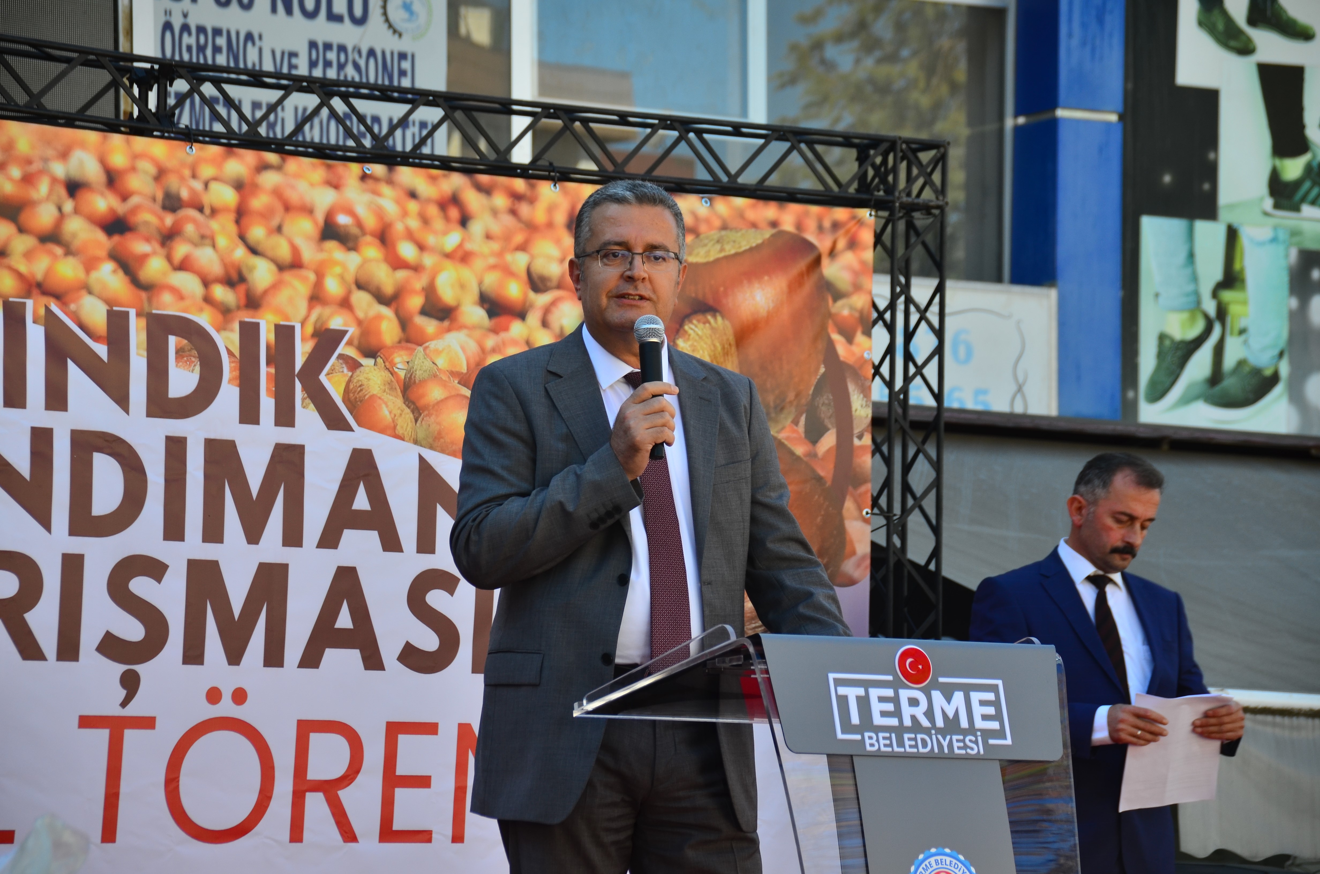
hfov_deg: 15.2
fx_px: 4940
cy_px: 437
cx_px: 660
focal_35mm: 135
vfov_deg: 10.1
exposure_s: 1/200
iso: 100
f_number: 5.3
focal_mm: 90
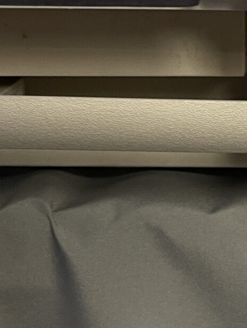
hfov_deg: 12.9
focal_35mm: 107
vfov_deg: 17.8
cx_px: 395
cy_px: -29
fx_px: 1017
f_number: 1.6
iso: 125
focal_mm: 5.1
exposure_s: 1/50
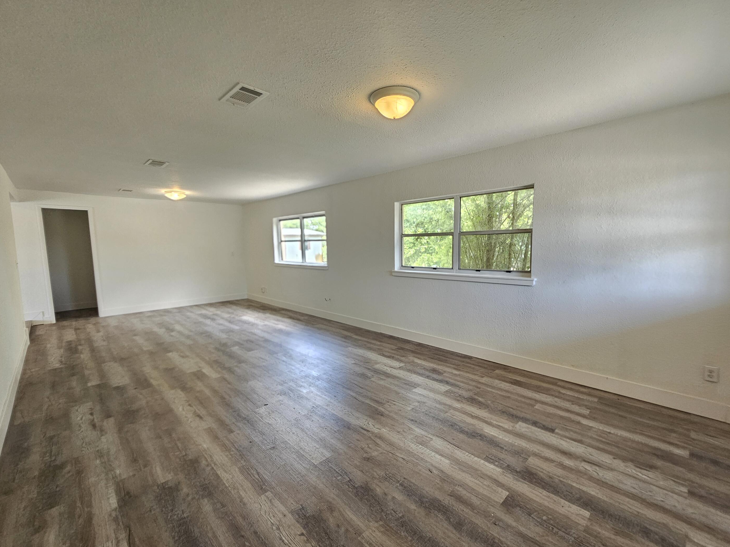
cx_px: 370
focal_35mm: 14
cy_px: 278
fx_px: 295
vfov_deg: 85.7
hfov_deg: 102.1
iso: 160
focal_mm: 2.2
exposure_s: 1/60
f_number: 2.2
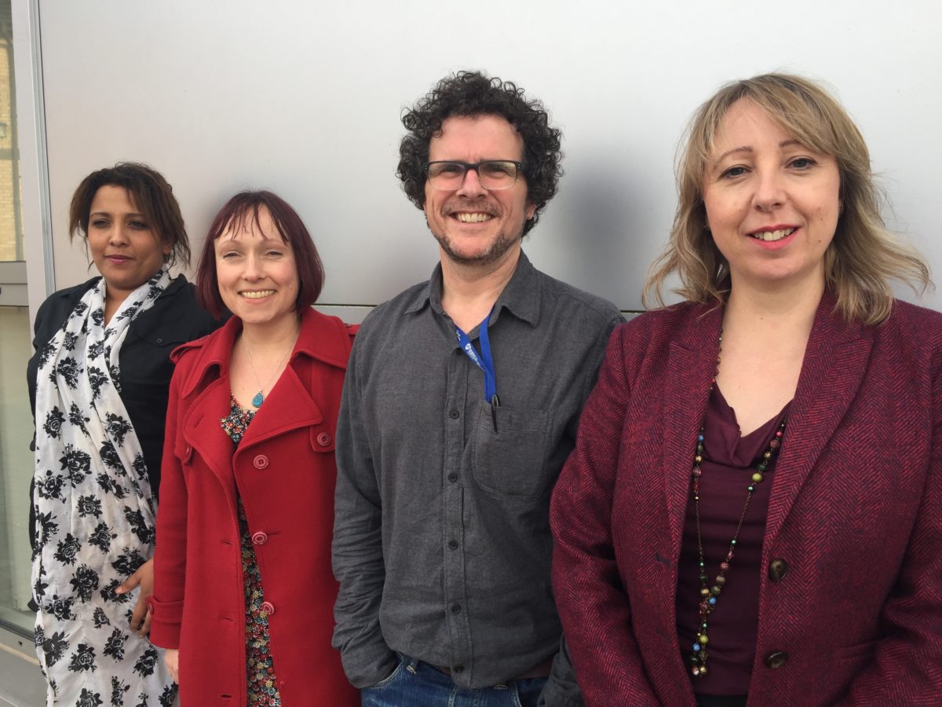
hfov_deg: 61.7
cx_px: 471
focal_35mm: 29
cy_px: 354
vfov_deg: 48.2
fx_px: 789
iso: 32
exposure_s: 1/243
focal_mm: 4.15
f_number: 2.2
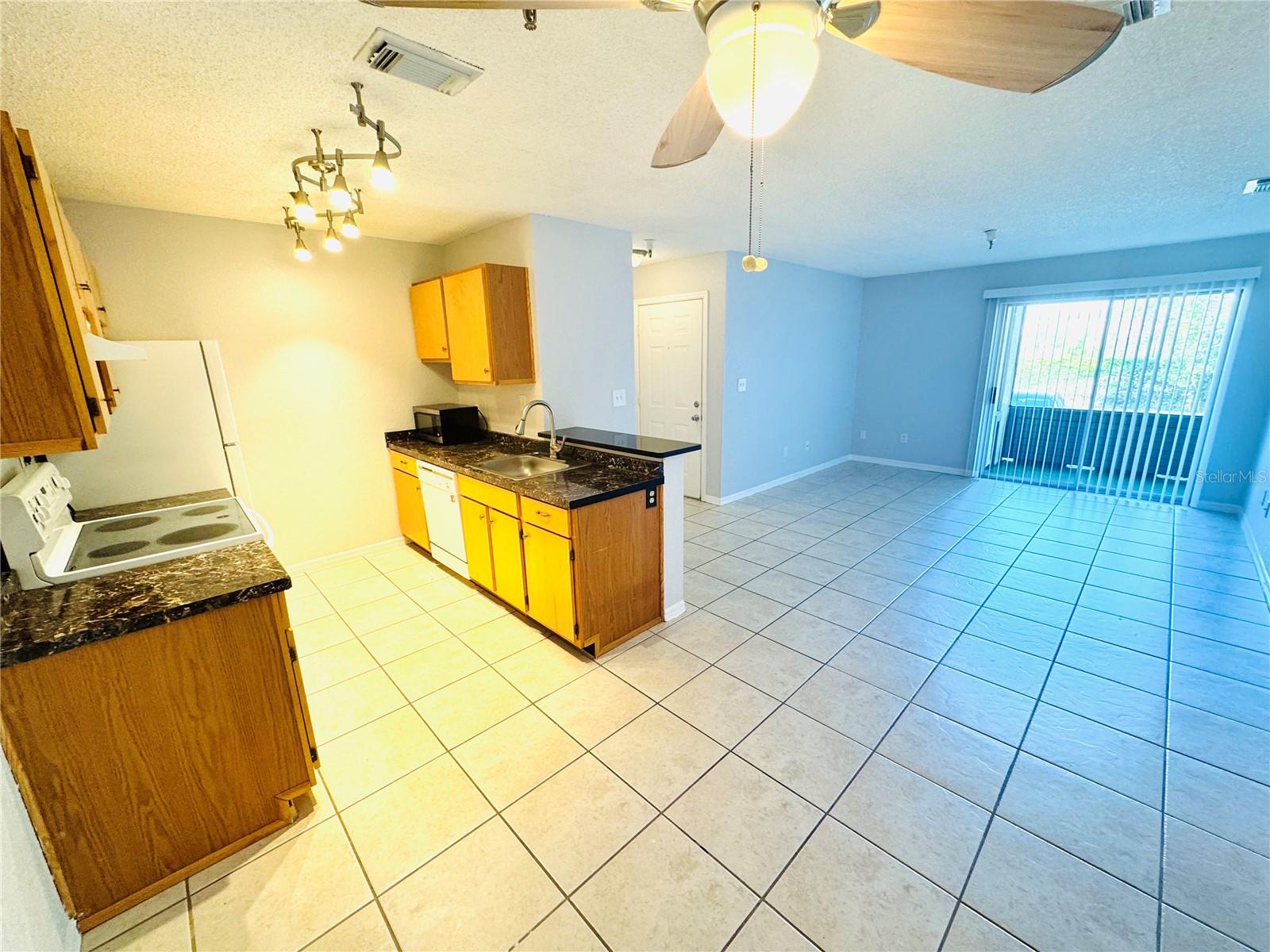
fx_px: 514
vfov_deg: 85.7
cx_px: 635
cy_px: 476
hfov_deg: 102.1
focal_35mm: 14
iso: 160
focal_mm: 2.22
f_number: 2.2
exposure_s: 1/60
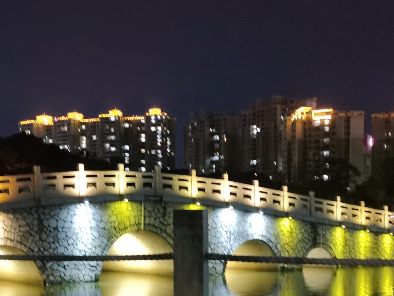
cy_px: 254
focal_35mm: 63
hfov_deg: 30.3
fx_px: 717
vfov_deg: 22.8
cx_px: 109
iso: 640
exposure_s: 1/20
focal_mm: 6.67
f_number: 1.9
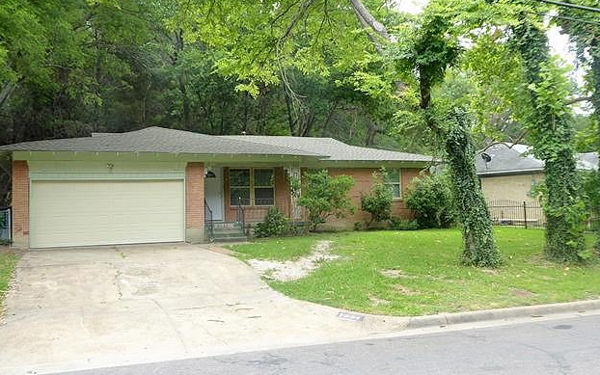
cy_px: 175
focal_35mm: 36
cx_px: 300
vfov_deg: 35.3
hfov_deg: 54.0
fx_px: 589
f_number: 3.6
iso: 80
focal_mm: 5.8
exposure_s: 1/125
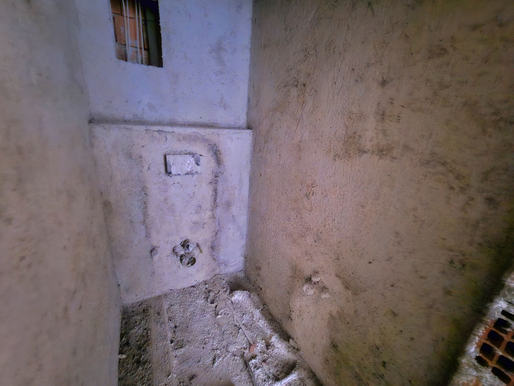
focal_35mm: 13
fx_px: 193
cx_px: 257
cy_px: 193
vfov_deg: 89.9
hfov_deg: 106.2
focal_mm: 2.2
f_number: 2.2
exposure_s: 1/4
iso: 2500
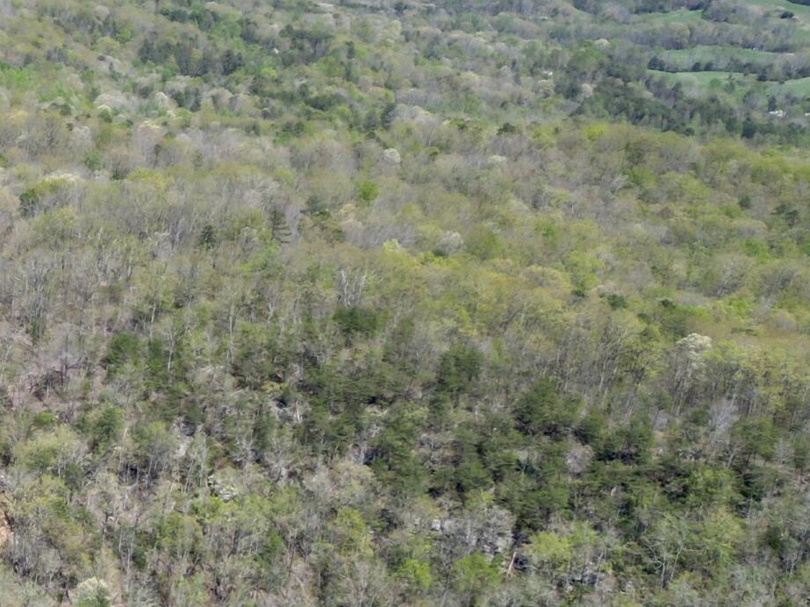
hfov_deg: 20.9
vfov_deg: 18.6
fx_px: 1825
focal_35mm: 78
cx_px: -438
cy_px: 545
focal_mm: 6.72
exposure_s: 1/2500
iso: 100
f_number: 1.7
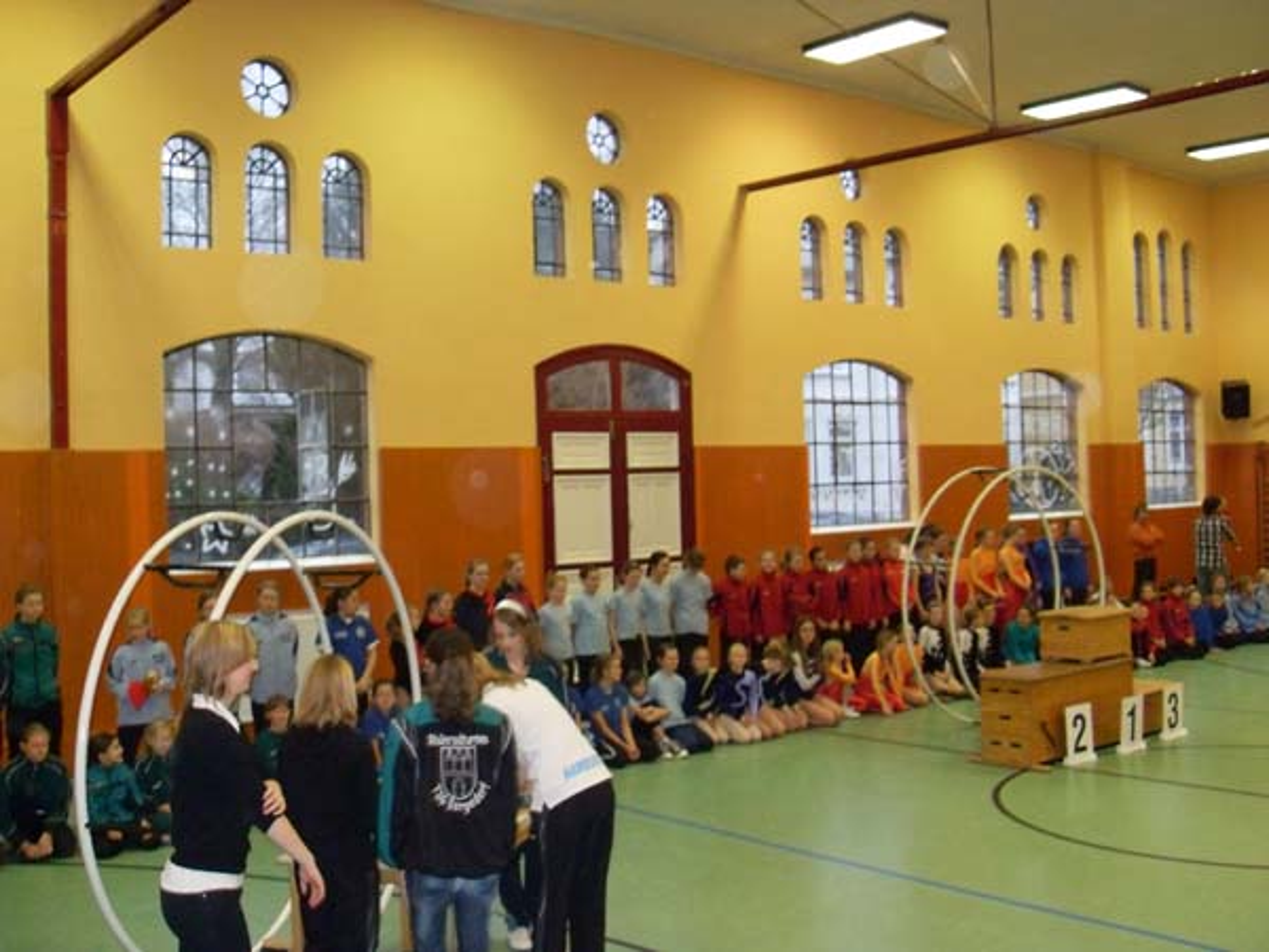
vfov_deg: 38.7
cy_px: 476
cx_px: 634
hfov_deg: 50.1
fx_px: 1356
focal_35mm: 37
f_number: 2.8
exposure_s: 1/45
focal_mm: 6.3
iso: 320
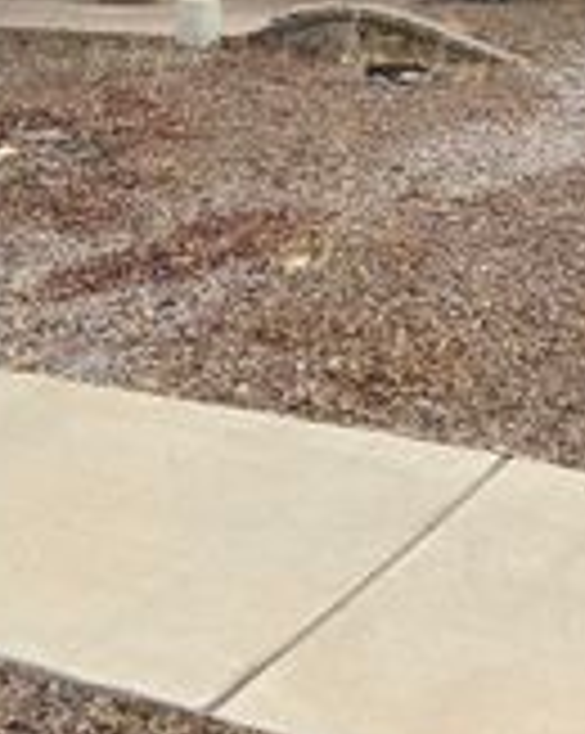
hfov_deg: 20.9
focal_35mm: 72
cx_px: 486
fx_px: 1561
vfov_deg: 25.0
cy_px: -25
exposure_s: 1/3472
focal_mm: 6.86
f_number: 1.78
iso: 80
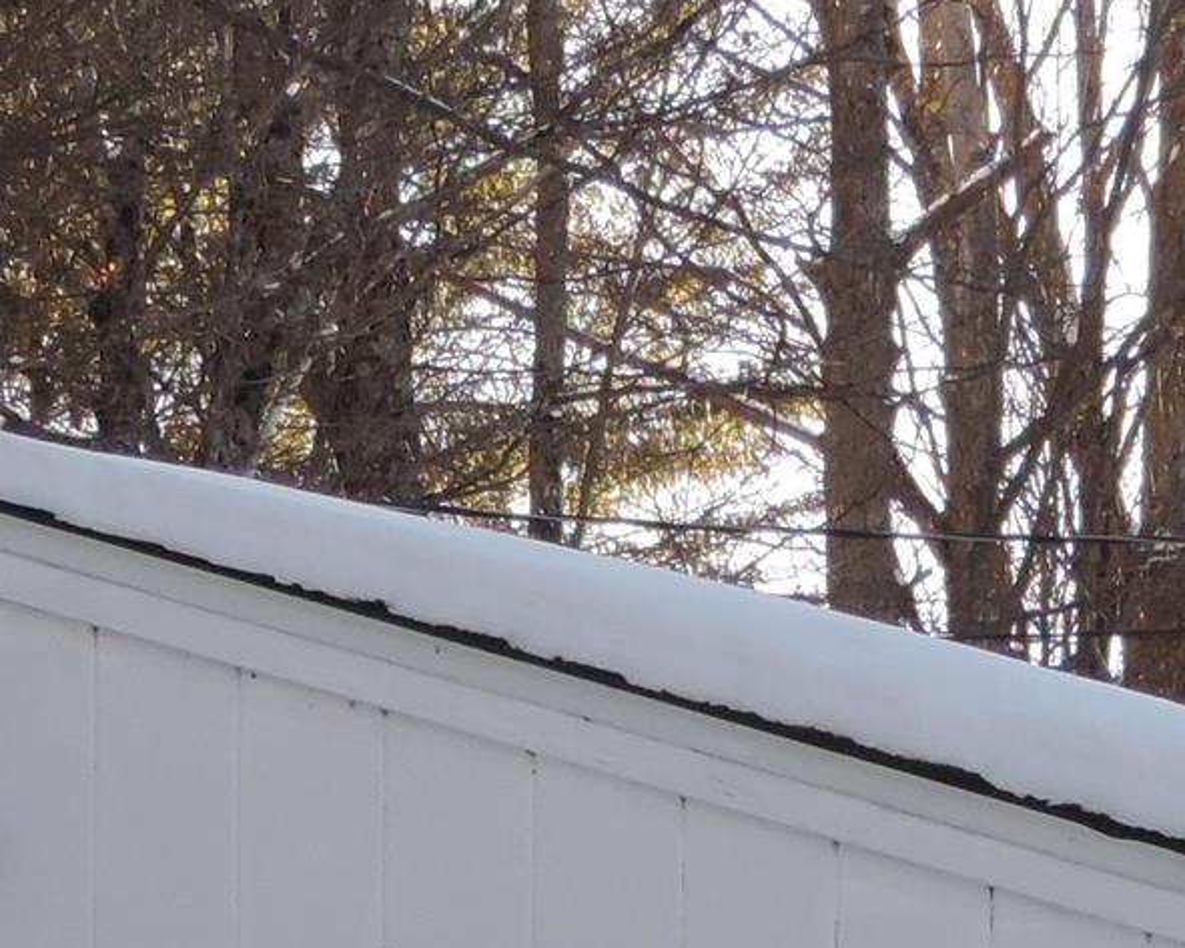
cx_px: 481
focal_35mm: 203
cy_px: 1982
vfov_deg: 7.3
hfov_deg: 9.5
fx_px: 7121
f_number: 3.3
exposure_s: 1/160
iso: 80
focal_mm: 7.1
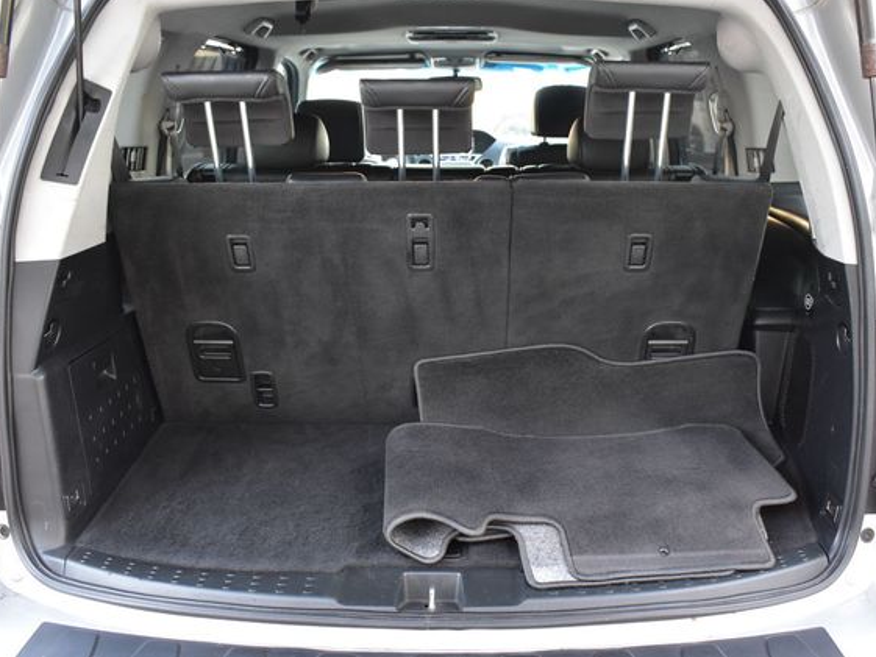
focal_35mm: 35
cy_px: 326
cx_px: 468
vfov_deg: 41.2
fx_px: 874
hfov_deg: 53.2
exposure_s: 1/15
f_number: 6.3
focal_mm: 21
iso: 1400
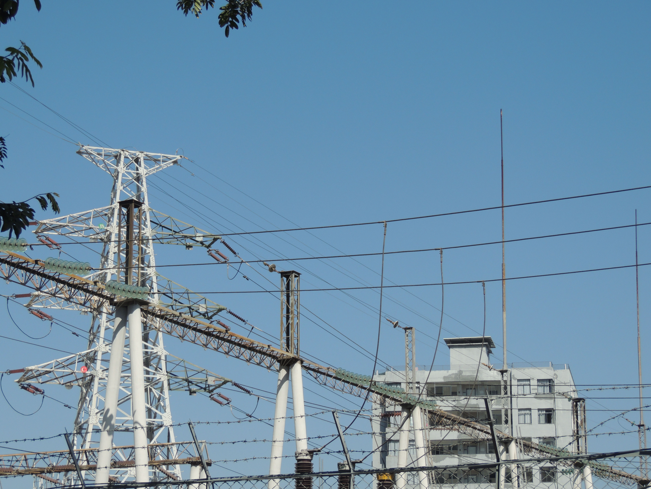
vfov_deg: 16.4
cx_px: 326
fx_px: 1693
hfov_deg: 21.8
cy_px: 244
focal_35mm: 90
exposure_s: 1/1250
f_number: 4.1
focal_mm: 16
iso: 100
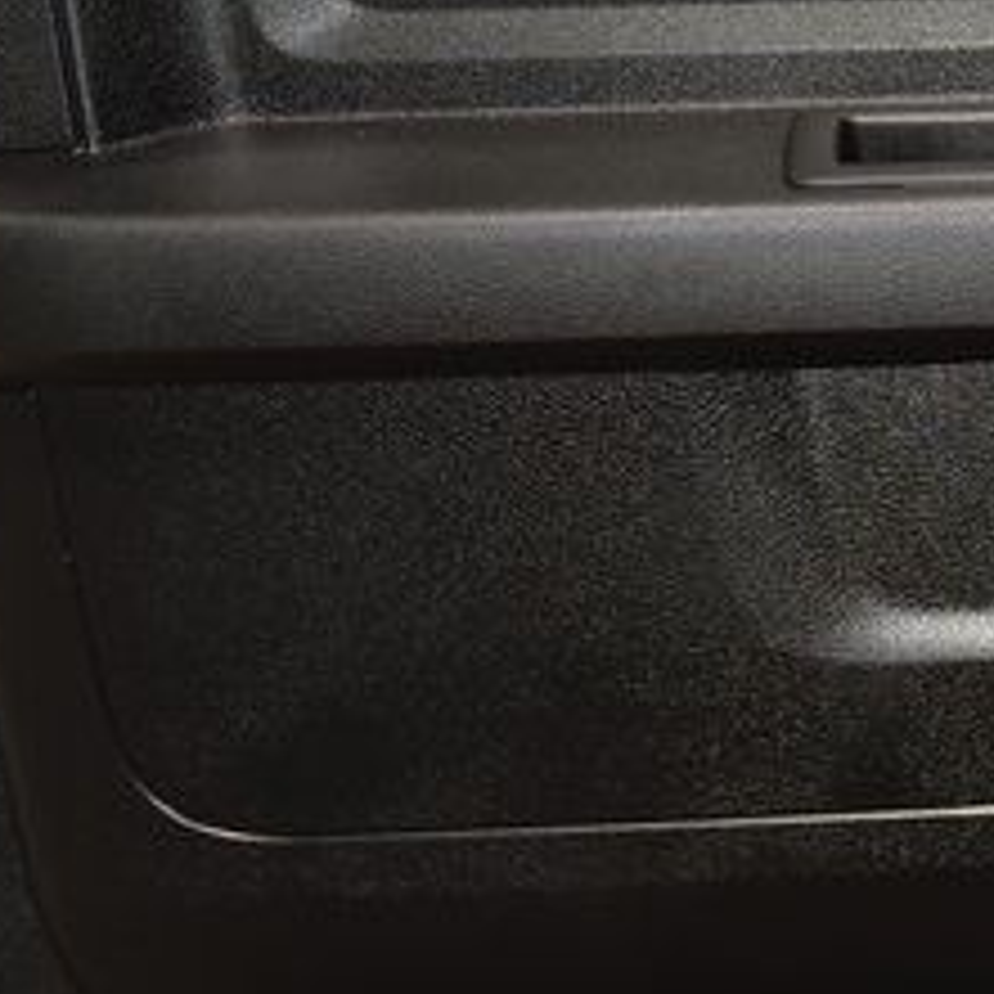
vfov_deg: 18.8
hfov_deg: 17.4
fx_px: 2996
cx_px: 1372
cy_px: 371
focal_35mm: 92
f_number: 3.8
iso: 1000
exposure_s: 1/60
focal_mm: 25
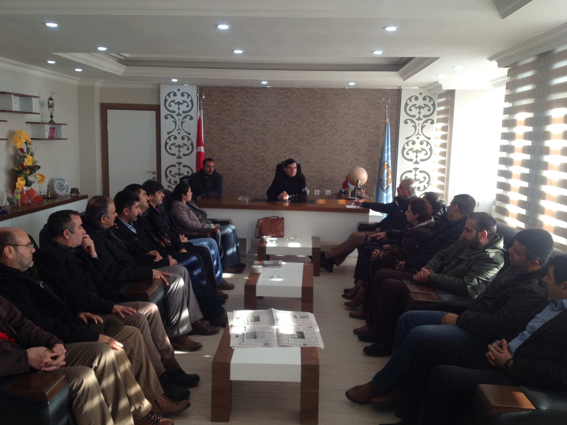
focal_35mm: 35
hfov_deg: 52.6
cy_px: 212
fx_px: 573
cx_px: 284
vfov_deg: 40.7
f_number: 2.4
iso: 64
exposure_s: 1/60
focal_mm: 4.28
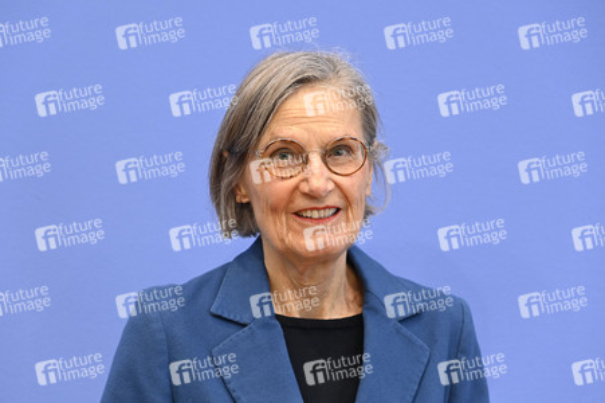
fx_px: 2015
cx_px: 302
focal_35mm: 120
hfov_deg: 17.1
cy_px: 202
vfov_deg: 11.4
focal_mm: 120
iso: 5000
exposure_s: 1/400
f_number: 4.5
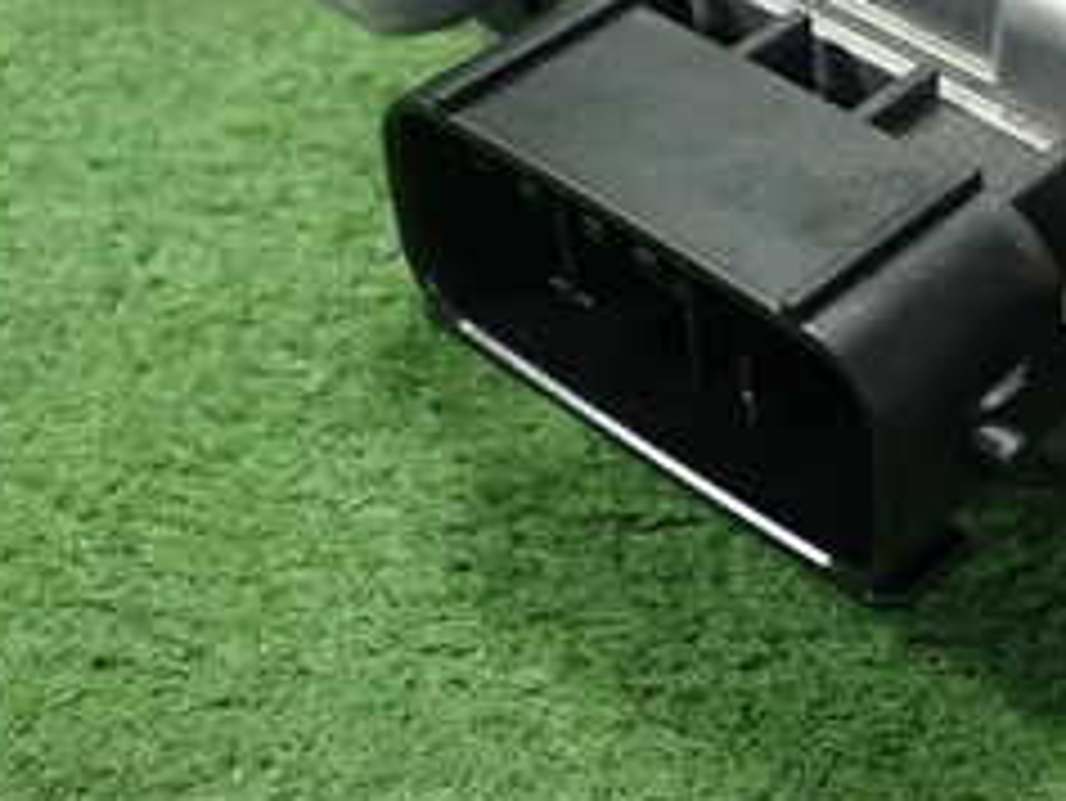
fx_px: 2342
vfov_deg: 19.0
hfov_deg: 24.1
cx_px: 1142
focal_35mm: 76
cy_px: 72
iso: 320
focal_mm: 5.5
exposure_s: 1/125
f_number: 2.3
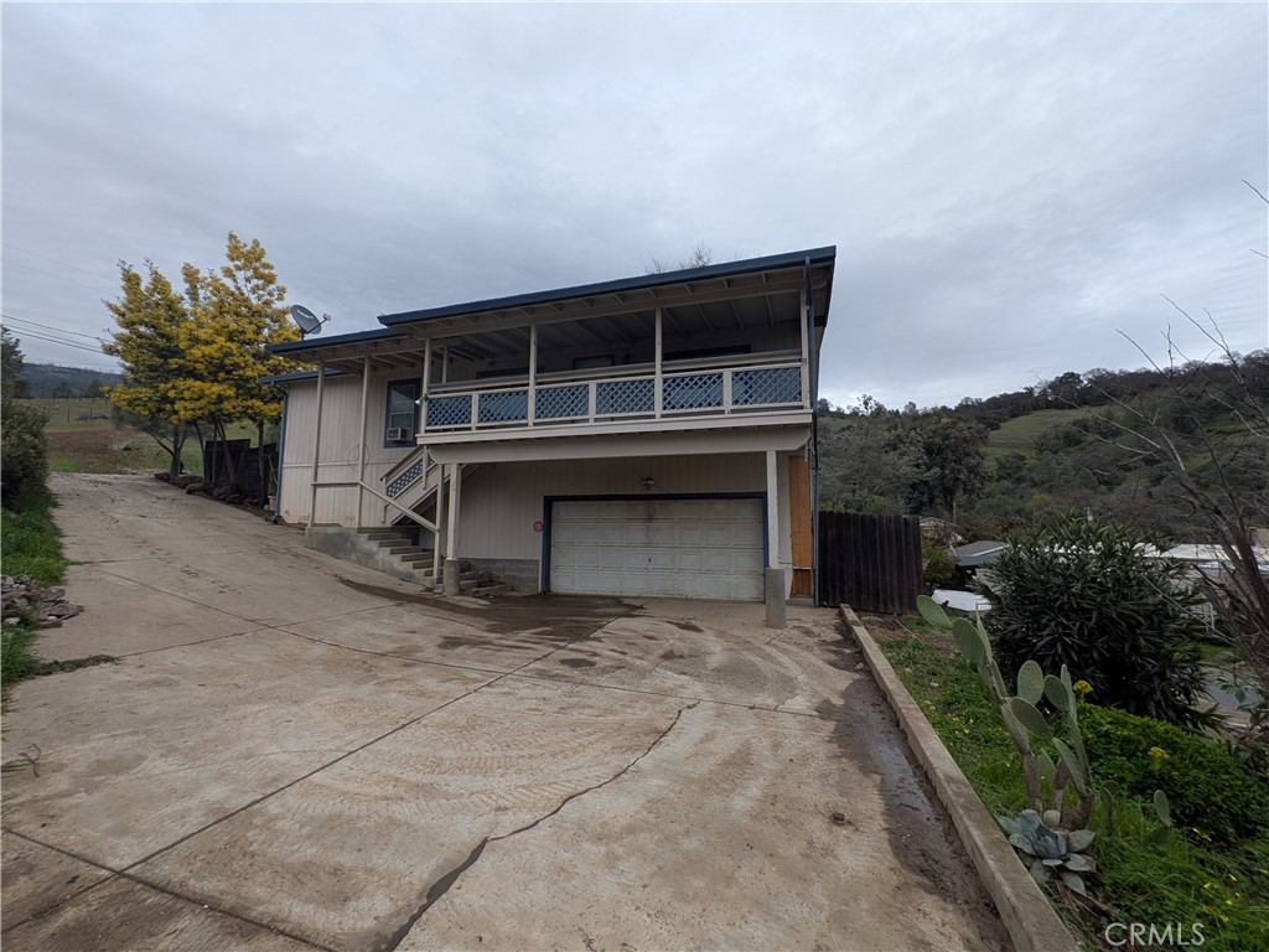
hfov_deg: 106.2
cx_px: 634
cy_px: 476
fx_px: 477
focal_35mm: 13
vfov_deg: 89.9
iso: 34
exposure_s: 1/283
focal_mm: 1.54
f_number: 2.2
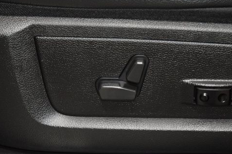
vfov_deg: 9.7
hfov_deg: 14.5
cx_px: 128
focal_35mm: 141
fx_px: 909
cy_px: 86
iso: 3200
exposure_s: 1/60
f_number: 4.5
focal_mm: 70
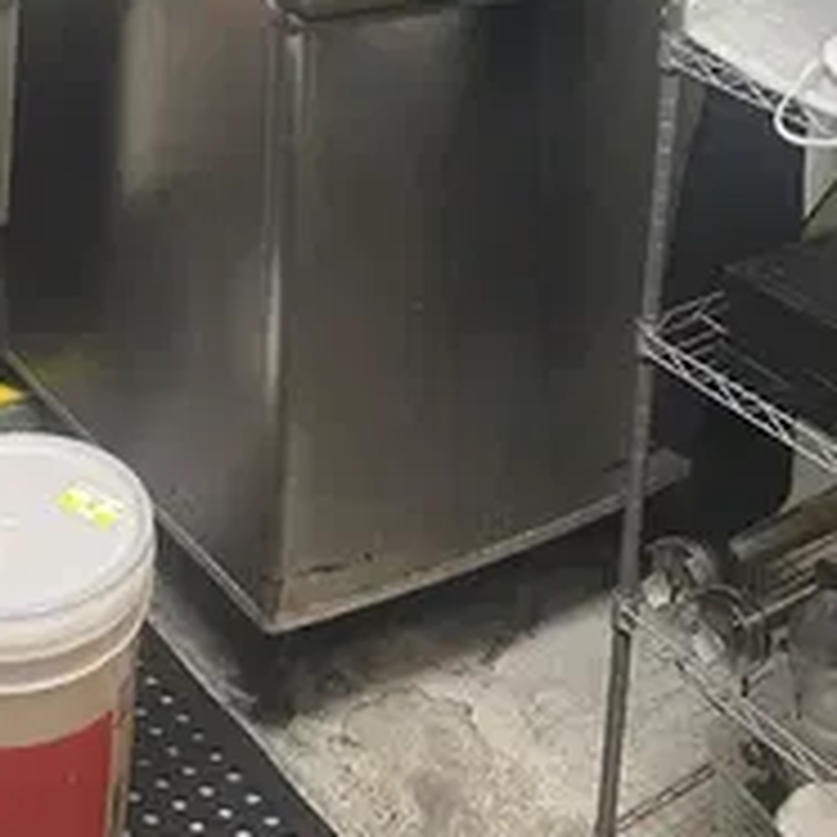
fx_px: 1806
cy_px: -286
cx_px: 279
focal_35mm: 66
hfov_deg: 26.0
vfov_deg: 22.9
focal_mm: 4.25
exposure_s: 1/60
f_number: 1.8
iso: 125
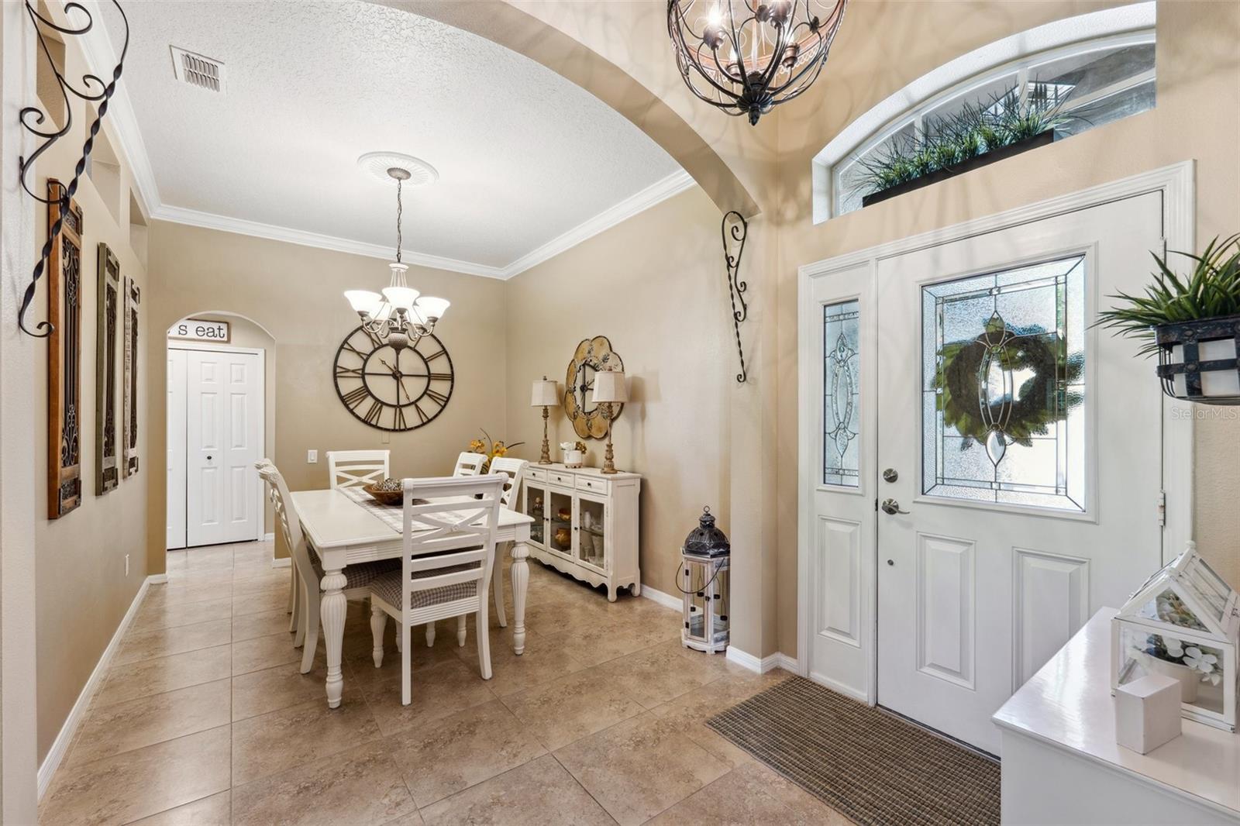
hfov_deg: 104.3
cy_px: 413
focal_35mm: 14
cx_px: 620
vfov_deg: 81.2
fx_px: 482
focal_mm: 14
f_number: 8
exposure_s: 1/2.5
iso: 100
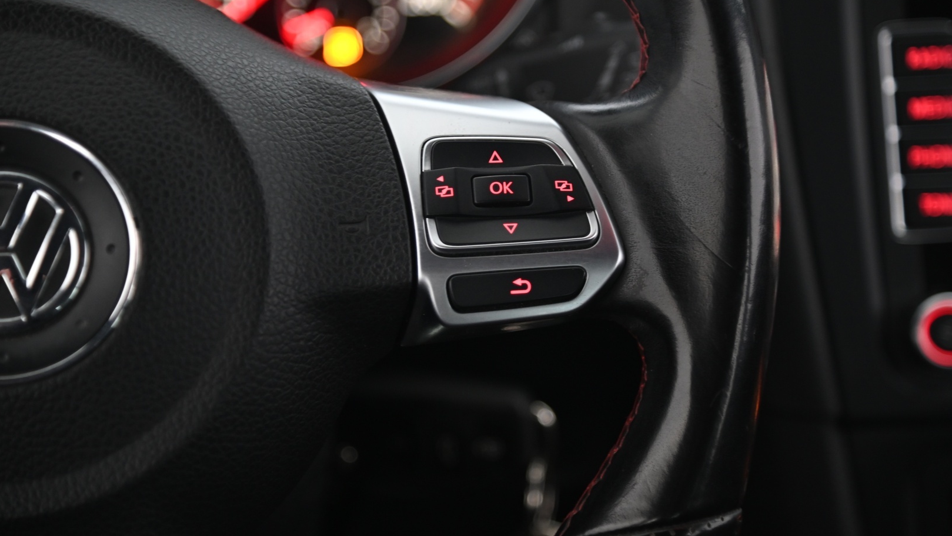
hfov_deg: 17.0
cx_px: 475
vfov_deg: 9.6
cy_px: 236
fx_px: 3181
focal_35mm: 126
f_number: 4
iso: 2000
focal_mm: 120
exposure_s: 1/15
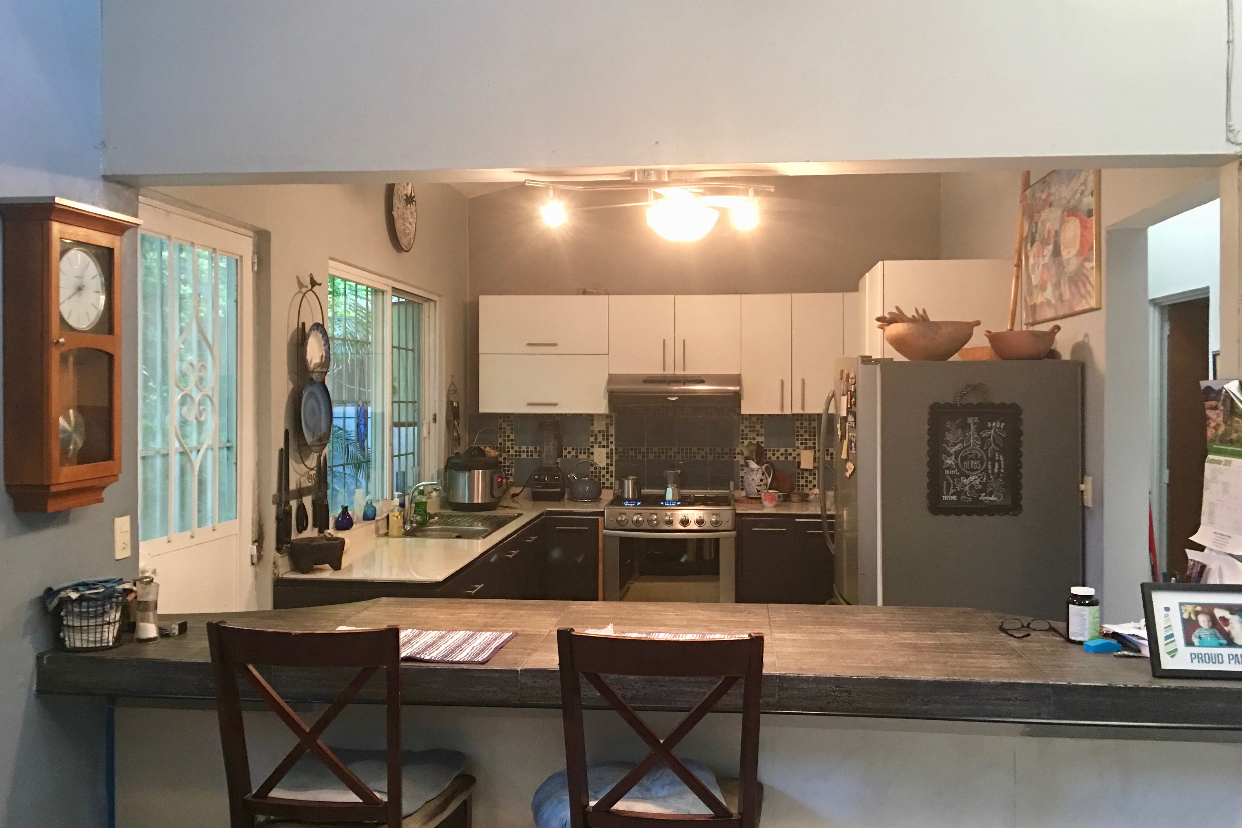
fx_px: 1069
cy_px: 408
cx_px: 620
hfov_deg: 60.3
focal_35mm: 31
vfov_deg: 42.3
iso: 50
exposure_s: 1/4
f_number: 2.2
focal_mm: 4.15
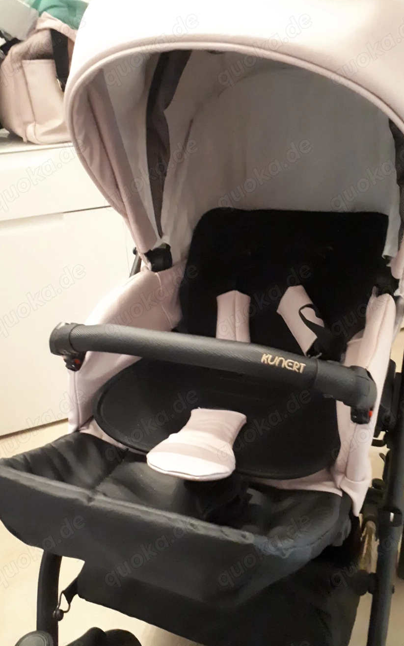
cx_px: 210
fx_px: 511
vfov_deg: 64.6
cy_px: 324
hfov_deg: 43.2
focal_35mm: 29
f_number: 1.9
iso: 1250
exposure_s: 1/17
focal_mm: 3.6
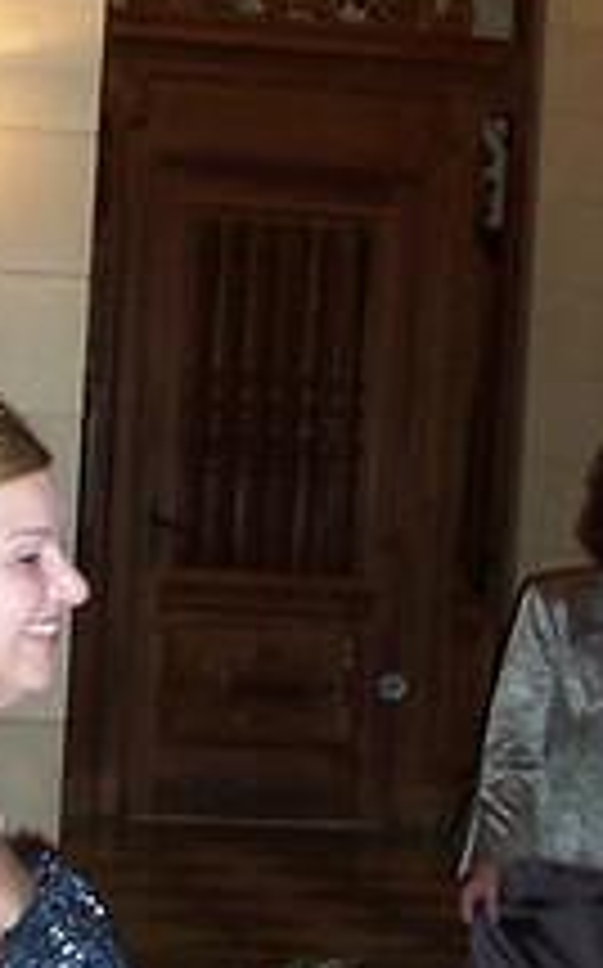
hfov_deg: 11.2
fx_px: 3083
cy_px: 563
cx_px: 256
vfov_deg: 17.8
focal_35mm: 117
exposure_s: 1/60
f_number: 2.8
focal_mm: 5.6
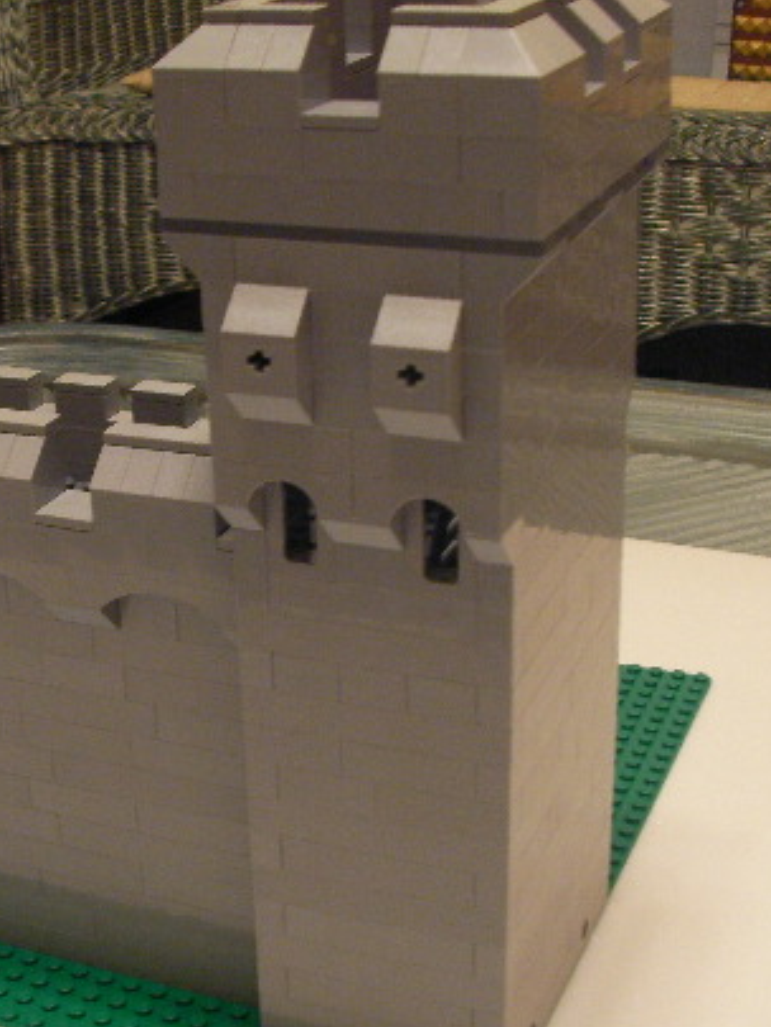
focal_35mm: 60
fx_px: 1781
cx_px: 193
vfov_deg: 32.2
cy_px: 560
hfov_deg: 24.2
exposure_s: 1/7.6
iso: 200
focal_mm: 6.3
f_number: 3.5
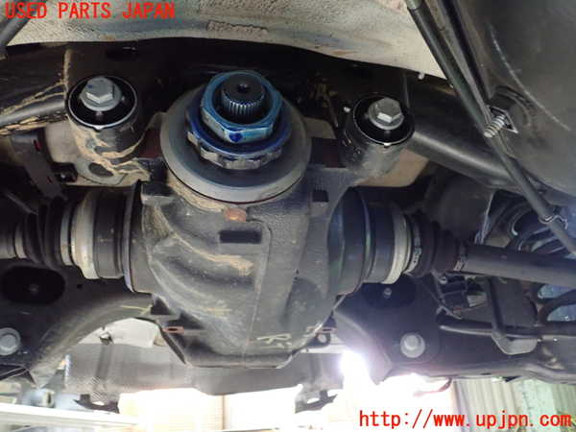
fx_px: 499
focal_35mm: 30
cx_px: 288
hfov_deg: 60.0
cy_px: 216
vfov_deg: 46.8
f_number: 2.3
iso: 1000
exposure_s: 1/30
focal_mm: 5.5
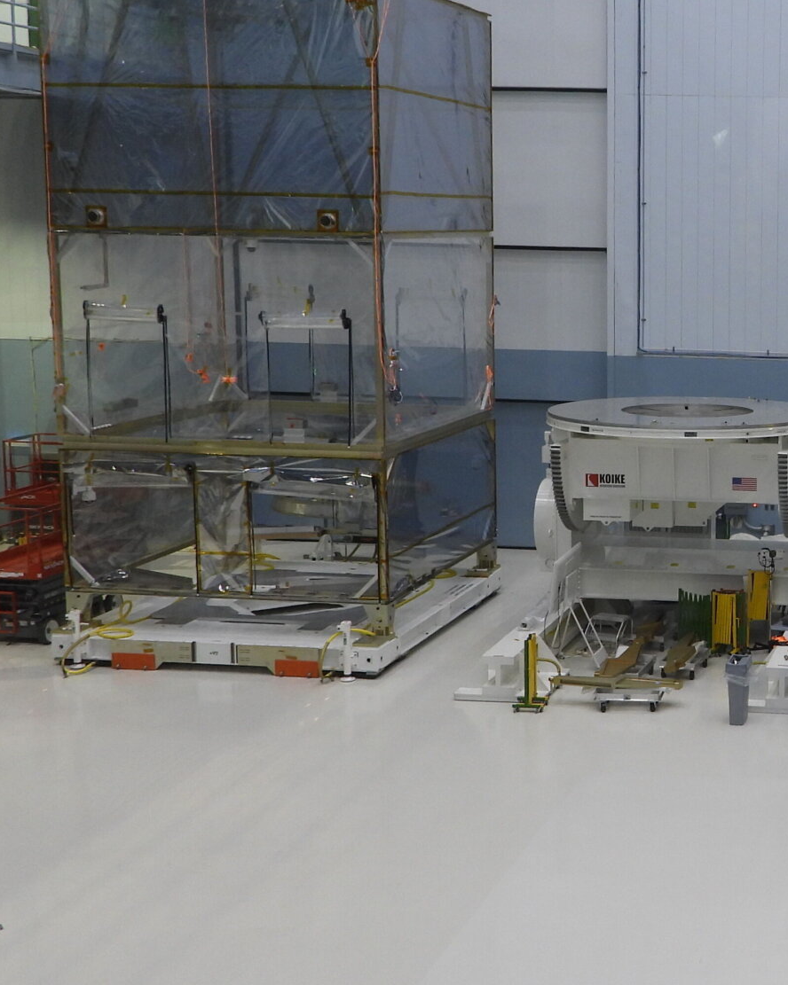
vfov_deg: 34.7
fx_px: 1575
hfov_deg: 25.7
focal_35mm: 54
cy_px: 439
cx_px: 892
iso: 140
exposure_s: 1/30
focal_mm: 4.3
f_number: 2.8
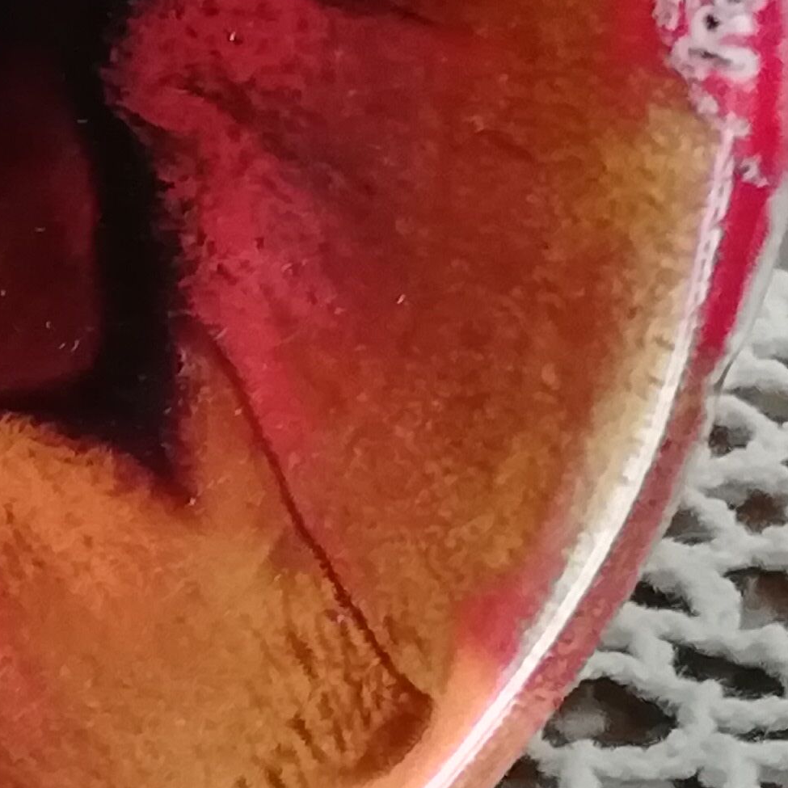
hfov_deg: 9.0
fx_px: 4842
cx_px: -476
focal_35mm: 188
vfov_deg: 9.3
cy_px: 97
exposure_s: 1/25
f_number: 2.2
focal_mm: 3.81
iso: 500
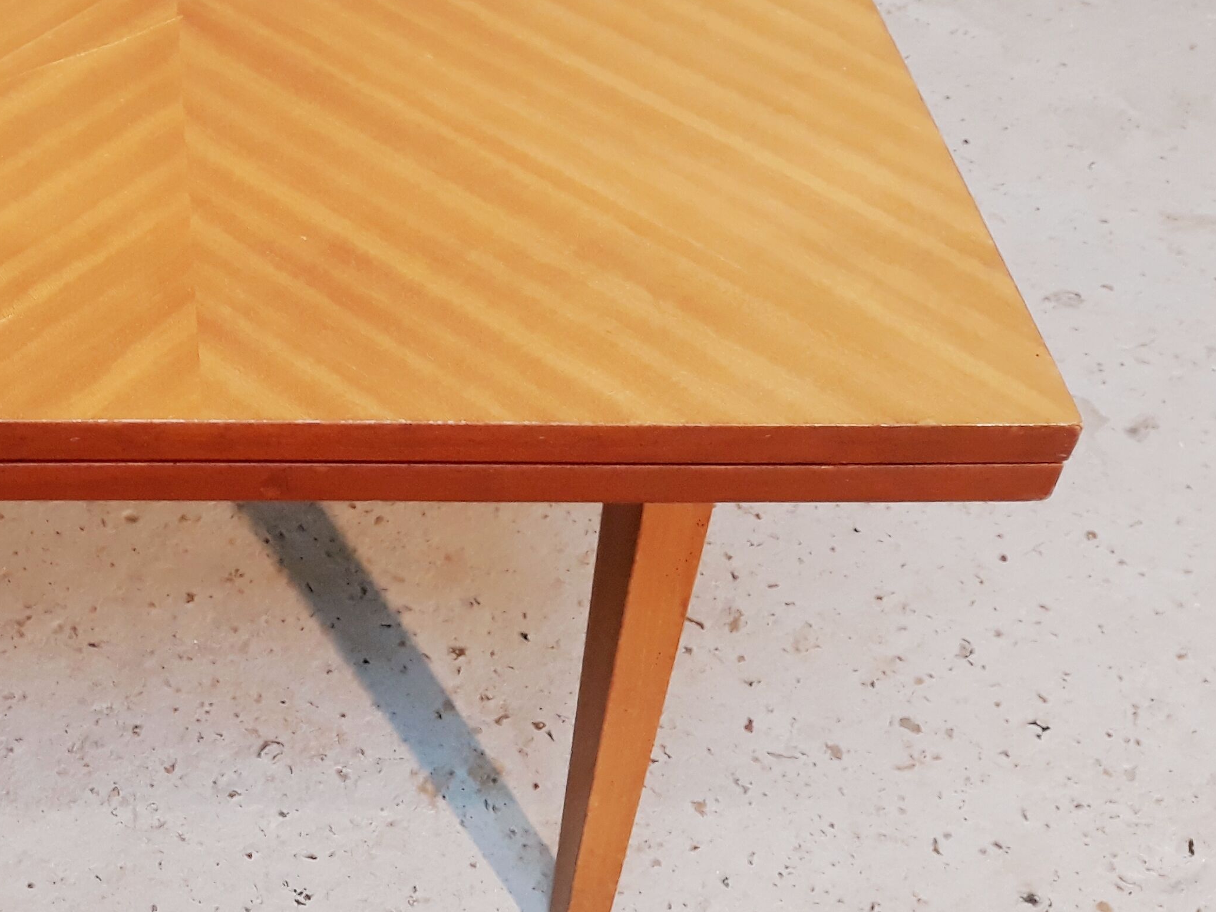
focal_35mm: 54
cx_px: 125
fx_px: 1897
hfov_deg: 33.7
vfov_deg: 26.5
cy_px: 170
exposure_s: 1/33
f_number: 1.7
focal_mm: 3.71
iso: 125
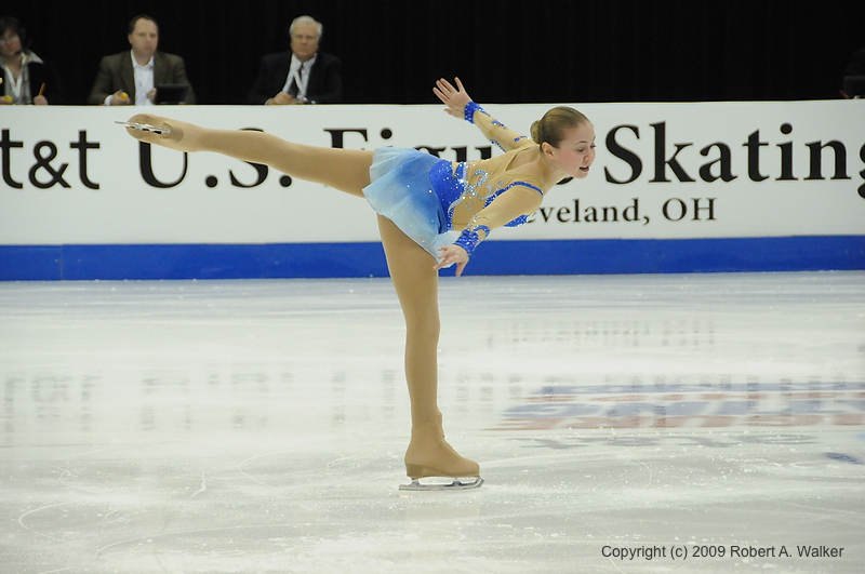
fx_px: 4319
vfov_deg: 7.6
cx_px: 432
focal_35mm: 180
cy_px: 287
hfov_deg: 11.4
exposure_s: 1/800
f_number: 5.6
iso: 3200
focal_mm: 120
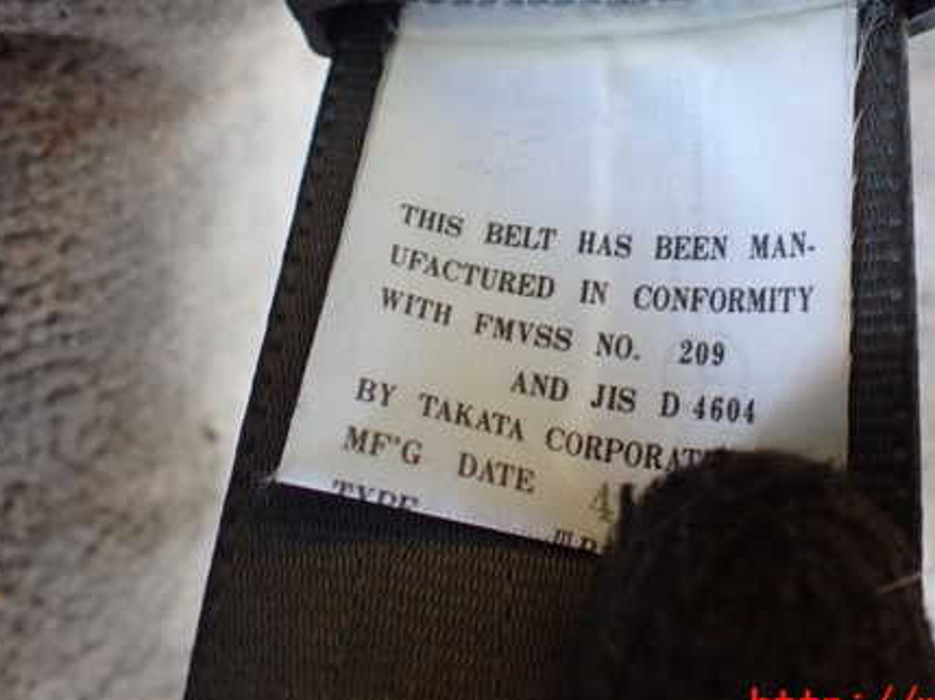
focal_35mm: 42
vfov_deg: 34.1
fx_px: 1133
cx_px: 588
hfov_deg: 44.4
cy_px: 246
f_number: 2.3
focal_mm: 5.4
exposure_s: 1/40
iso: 800
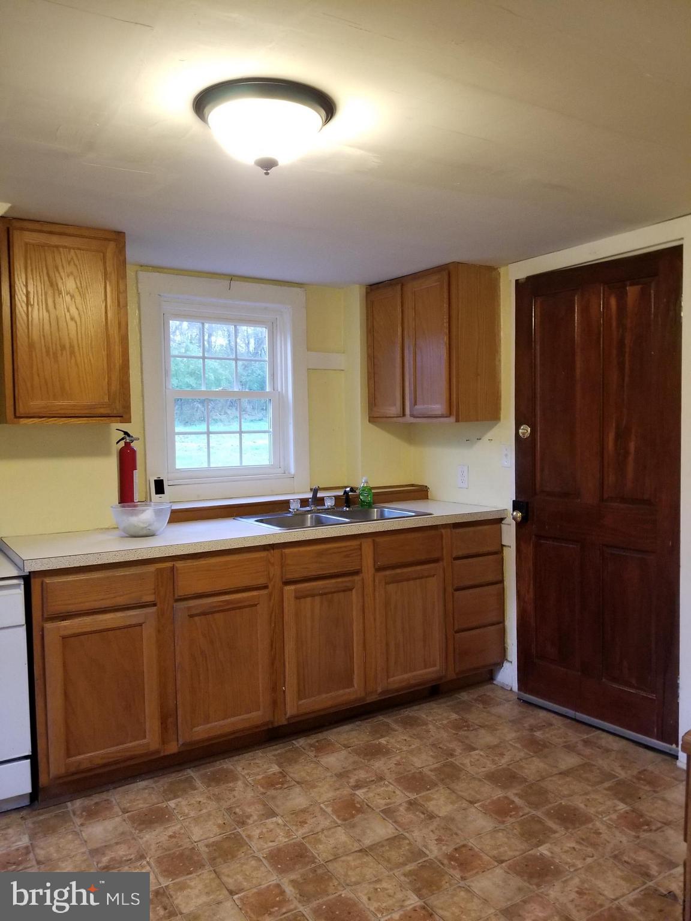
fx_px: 692
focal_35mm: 26
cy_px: 460
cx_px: 346
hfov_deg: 53.1
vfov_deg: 67.3
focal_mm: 4.25
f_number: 1.7
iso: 200
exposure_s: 1/30
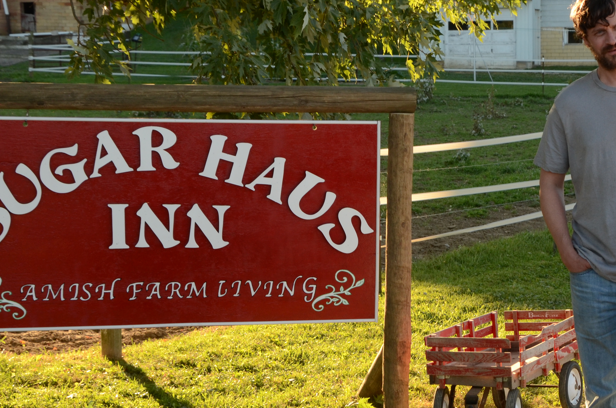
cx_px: 455
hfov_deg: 21.1
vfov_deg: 14.2
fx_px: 1638
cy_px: 271
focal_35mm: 96
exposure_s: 1/160
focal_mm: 35
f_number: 8
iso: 320
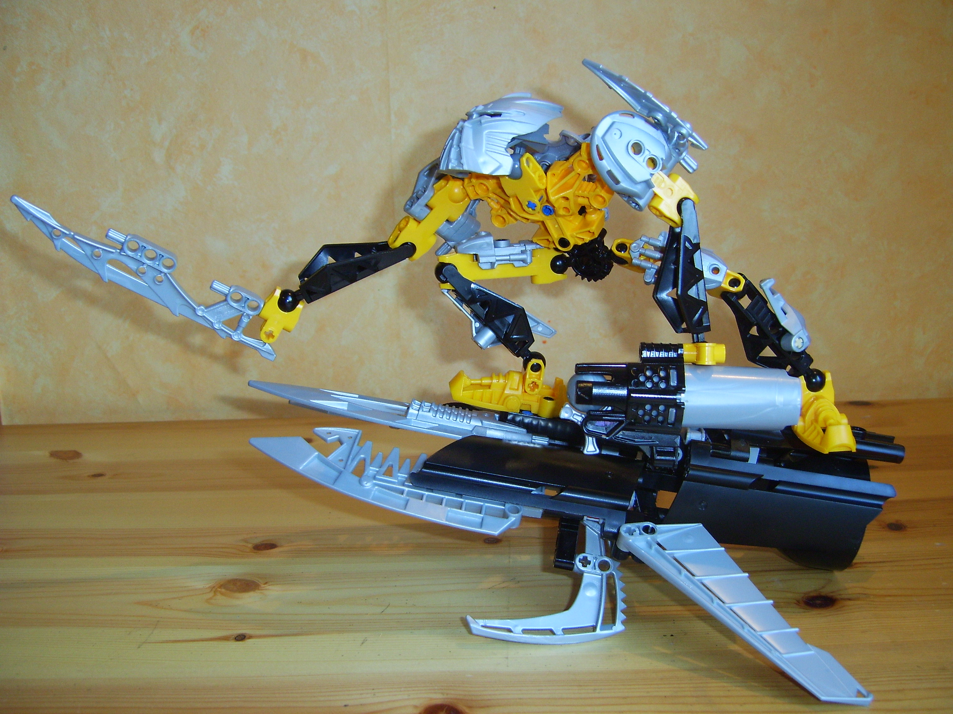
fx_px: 1046
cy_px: 357
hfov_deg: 49.0
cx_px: 476
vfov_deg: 37.7
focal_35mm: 38
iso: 100
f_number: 2.8
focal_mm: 7.8
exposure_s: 1/30
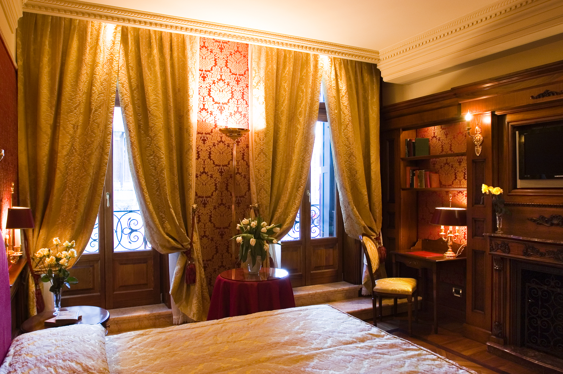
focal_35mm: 26
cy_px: 187
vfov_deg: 50.3
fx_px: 398
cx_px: 282
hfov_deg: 70.5
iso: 200
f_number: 6.3
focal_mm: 17
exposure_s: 1/8
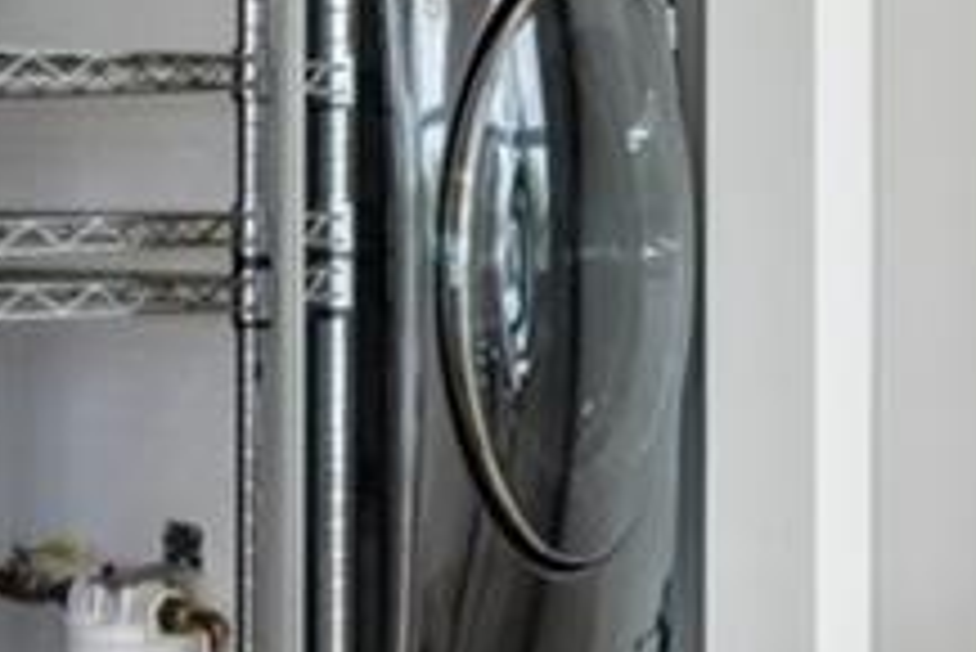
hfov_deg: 19.8
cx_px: 468
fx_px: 2794
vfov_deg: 13.3
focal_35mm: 103
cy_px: 216
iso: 200
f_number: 9
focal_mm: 14
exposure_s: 1/20
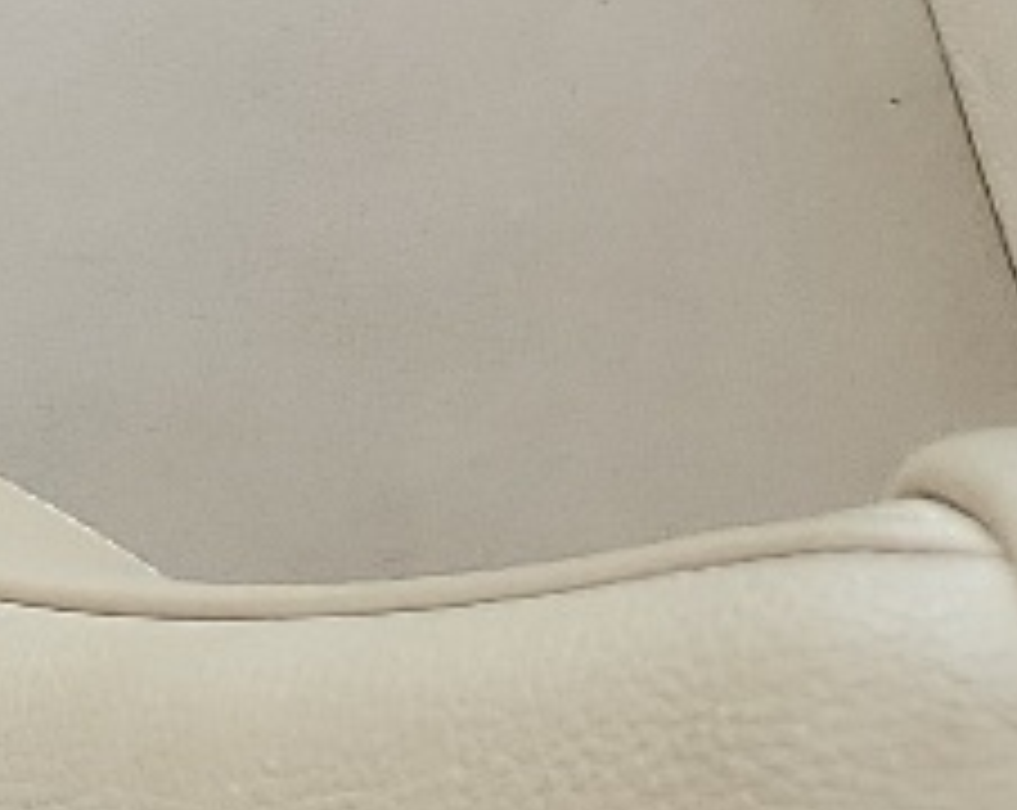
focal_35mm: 180
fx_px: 5409
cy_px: -639
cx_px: -1863
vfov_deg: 8.3
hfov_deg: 9.0
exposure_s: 1/227
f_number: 1.5
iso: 50
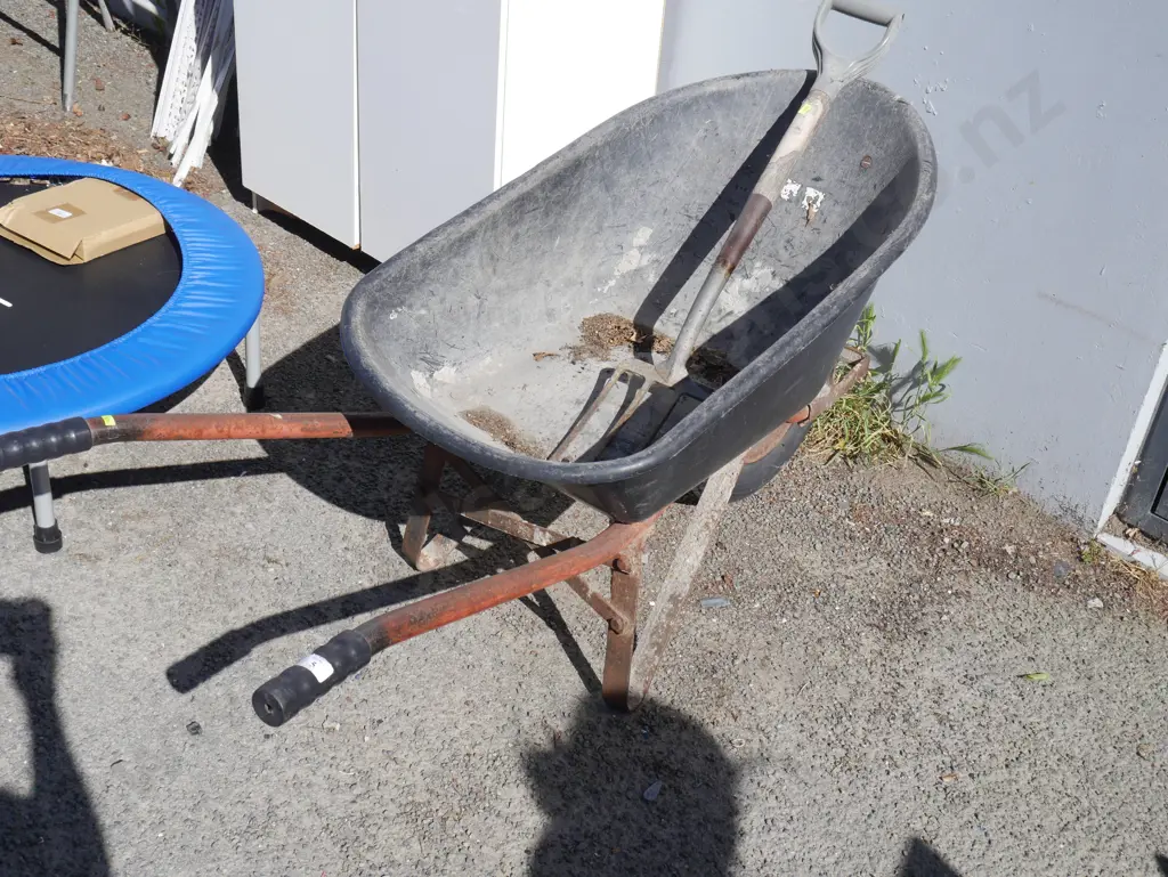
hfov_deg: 44.8
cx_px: 584
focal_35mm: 42
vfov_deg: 34.4
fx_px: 1418
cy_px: 438
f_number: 9
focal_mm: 21
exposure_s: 1/400
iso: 200
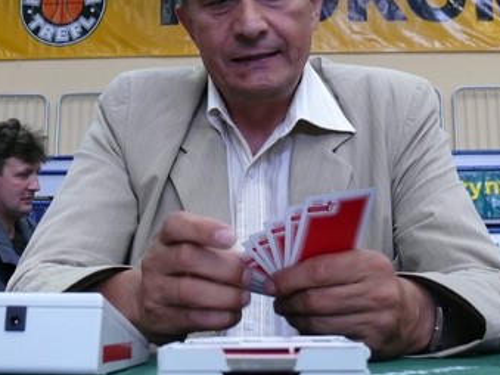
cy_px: 123
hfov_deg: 32.7
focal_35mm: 59
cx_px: 242
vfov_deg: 24.7
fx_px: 852
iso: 400
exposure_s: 1/30
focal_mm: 8.2
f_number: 2.8
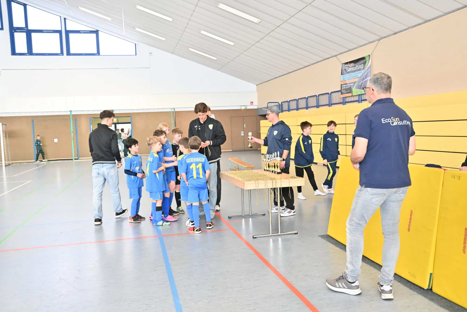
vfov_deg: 38.9
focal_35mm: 34
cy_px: 156
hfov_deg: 55.8
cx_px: 234
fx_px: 441
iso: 8000
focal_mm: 34
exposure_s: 1/1000
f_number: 3.5
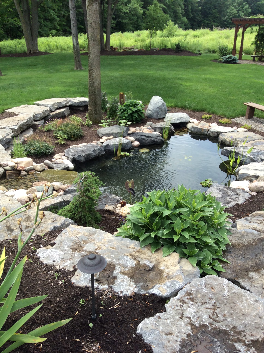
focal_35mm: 32
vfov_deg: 56.9
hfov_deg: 44.1
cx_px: 132
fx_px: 326
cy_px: 176
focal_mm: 3.3
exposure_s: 1/583
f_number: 2.4
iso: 32
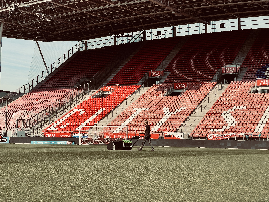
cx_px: 134
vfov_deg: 22.9
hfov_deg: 30.3
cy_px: 101
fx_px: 497
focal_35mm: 64
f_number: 2.2
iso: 20
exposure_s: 1/1143
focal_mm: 7.5
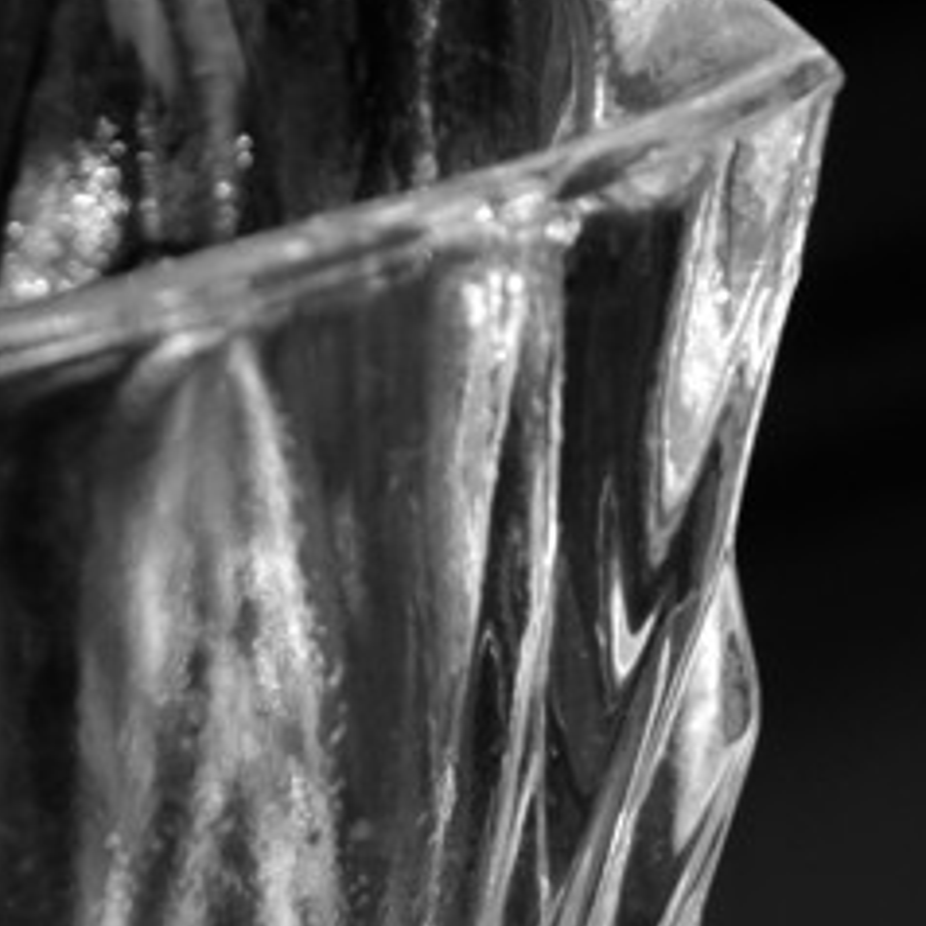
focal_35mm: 341
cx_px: -91
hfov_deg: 5.1
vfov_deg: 5.1
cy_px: 1529
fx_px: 10320
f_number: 7.1
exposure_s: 1/15
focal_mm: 62
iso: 200
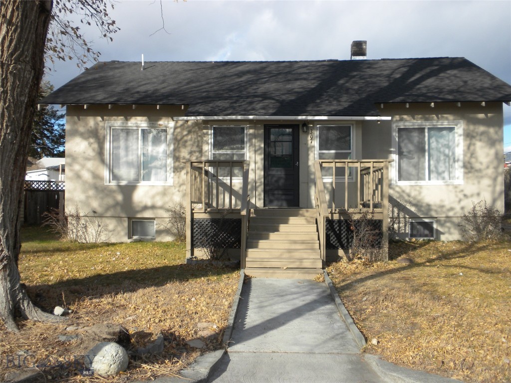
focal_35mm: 37
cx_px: 256
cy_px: 192
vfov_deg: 38.7
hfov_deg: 50.1
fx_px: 546
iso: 64
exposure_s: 1/493
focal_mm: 6.6
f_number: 3.5
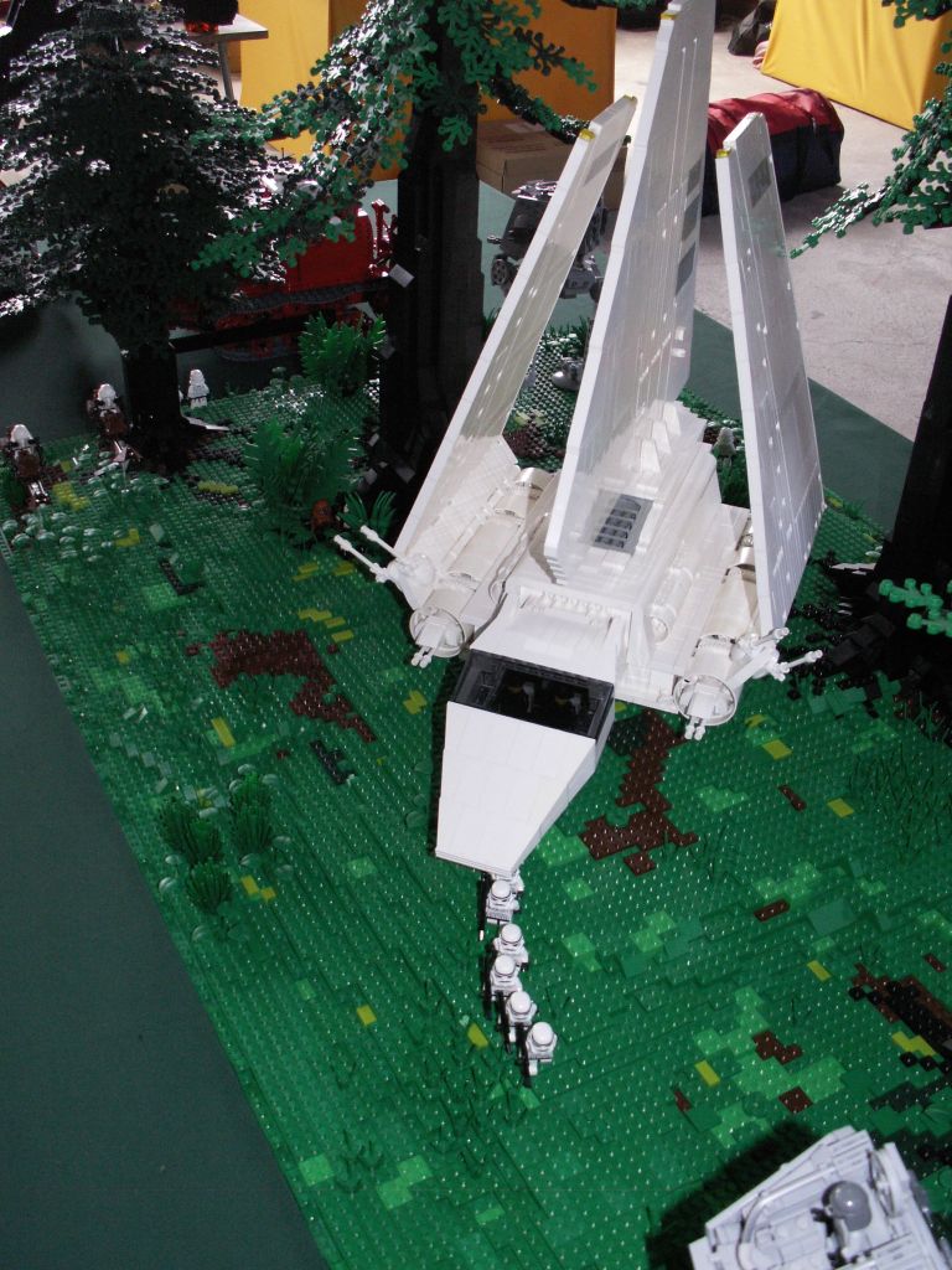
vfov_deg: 52.6
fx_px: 1283
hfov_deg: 40.7
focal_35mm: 35
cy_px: 635
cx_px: 476
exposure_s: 1/60
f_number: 2.8
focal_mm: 5.86
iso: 160
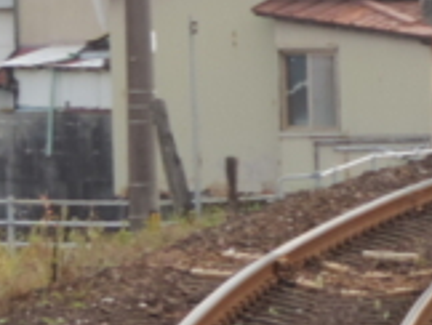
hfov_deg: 2.6
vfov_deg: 1.9
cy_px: -173
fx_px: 9549
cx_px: 981
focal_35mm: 764
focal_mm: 27.6
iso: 110
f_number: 4.4
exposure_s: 1/125
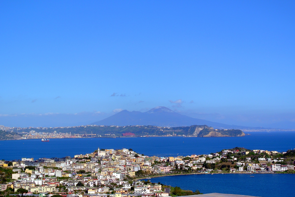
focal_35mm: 81
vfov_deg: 16.9
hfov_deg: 25.0
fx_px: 664
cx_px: 148
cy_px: 98
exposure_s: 1/640
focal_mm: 30
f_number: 6.3
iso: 100
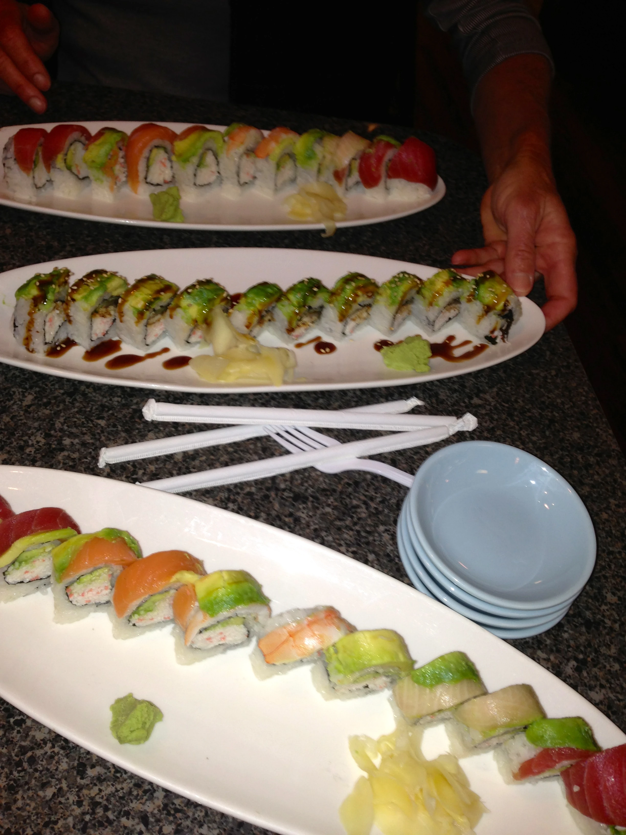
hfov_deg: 42.9
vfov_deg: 55.4
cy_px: 418
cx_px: 313
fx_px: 796
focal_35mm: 33
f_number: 2.4
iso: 50
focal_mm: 4.13
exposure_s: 1/23
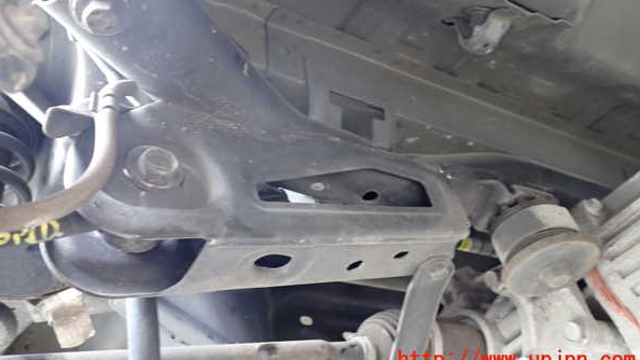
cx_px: 318
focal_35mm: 33
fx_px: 560
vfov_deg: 35.4
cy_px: 131
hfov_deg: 59.5
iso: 640
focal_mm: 5.4
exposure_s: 1/30
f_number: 2.3
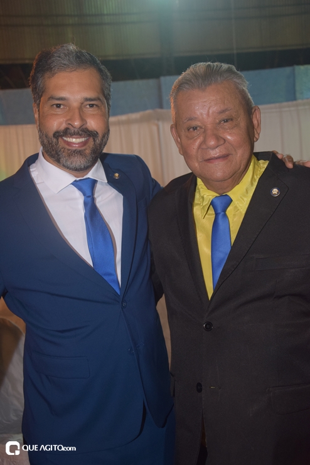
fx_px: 581
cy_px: 232
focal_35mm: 45
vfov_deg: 43.6
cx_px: 155
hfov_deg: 29.9
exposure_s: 1/60
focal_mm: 30
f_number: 4.2
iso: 720
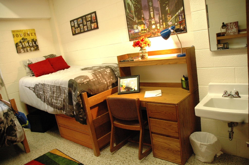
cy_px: 82
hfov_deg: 67.4
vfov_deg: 47.9
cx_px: 124
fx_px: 187
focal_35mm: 27
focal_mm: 18
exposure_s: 1/40
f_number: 3.5
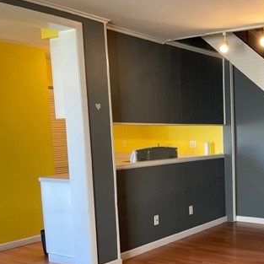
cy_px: 187
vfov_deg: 35.5
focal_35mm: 47
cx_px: 256
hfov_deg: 33.4
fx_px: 406
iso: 200
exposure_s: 1/60
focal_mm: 4.2
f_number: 1.6
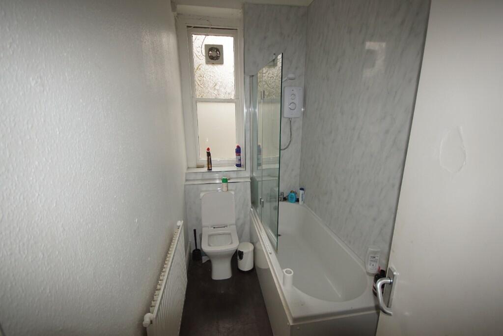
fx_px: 210
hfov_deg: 100.4
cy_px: 168
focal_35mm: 15
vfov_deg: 77.3
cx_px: 252
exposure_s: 1/160
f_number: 4
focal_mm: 10
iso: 400
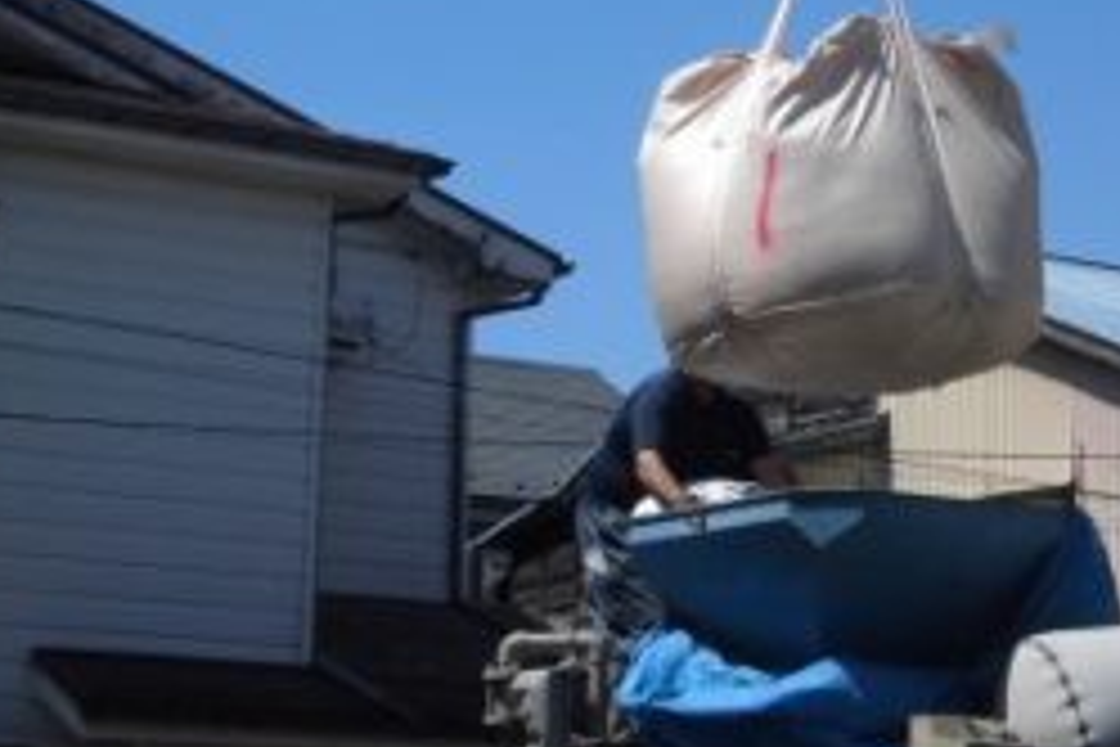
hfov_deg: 20.3
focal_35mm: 100
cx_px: 767
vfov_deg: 13.7
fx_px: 3111
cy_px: 254
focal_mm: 10.7
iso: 100
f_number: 11
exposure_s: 1/160
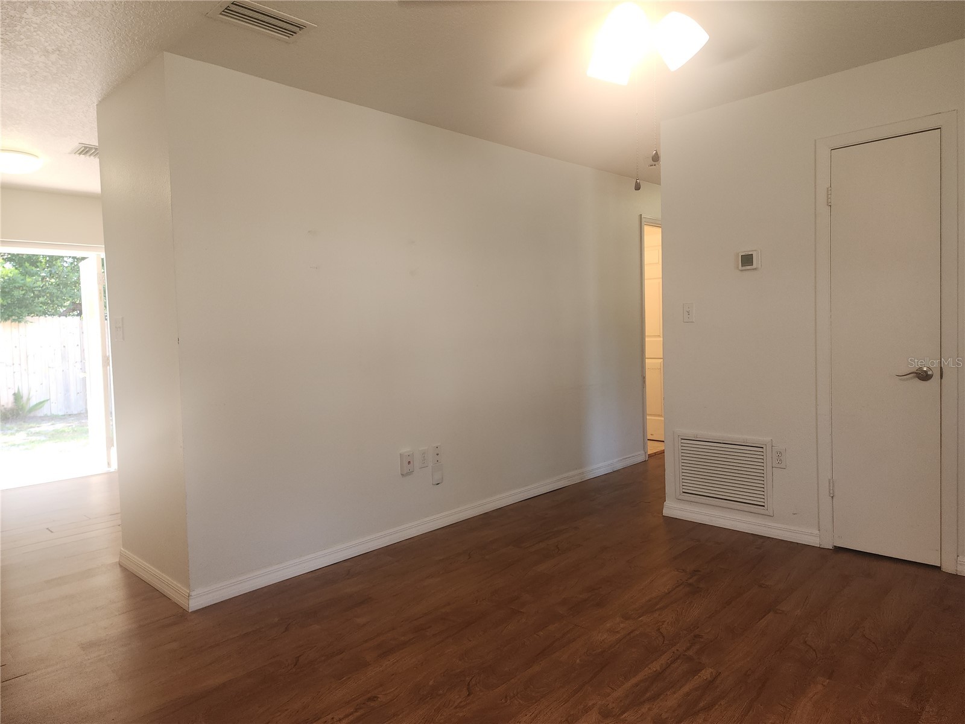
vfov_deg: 58.9
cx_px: 482
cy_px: 362
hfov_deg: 73.9
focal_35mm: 23
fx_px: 641
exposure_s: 1/60
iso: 50
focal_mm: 6.4
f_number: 1.8
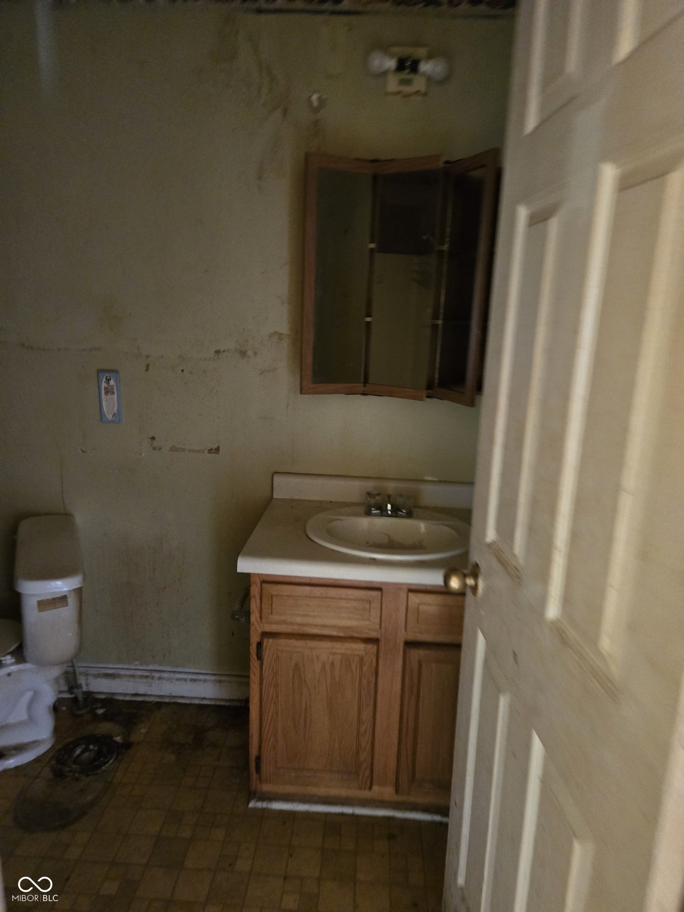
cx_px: 342
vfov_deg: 73.9
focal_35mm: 23
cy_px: 456
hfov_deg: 58.9
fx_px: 606
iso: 1600
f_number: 1.8
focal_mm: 5.4
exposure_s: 1/30
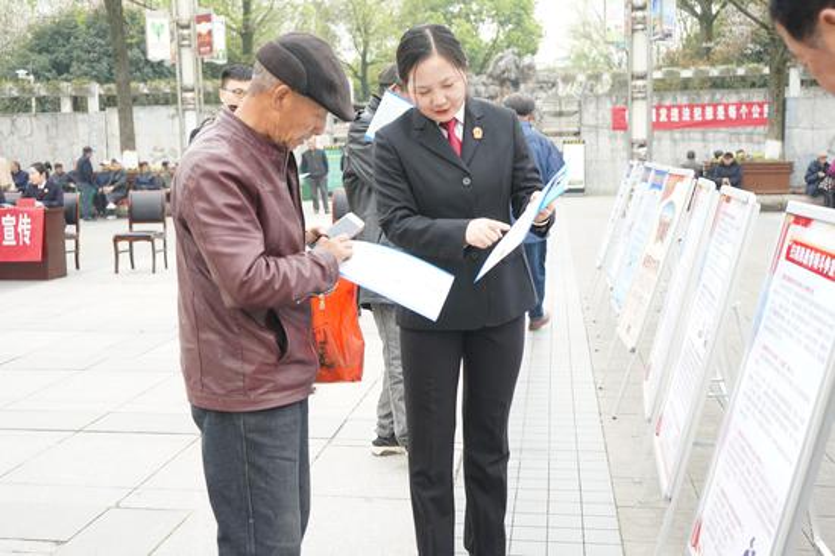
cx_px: 418
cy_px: 278
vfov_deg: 34.2
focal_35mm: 39
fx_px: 904
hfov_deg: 49.6
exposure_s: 1/60
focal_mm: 39
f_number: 4
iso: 125
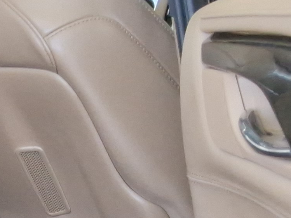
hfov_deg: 13.5
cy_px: 242
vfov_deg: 12.0
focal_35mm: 122
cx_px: -314
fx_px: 1026
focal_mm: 2.91
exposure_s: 1/60
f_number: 1.9
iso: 49
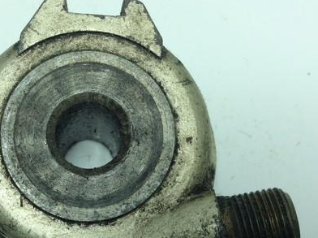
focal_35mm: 49
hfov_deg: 38.4
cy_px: 160
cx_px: 102
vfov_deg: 29.4
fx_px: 450
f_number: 2.4
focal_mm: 3.3
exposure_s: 1/357
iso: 32
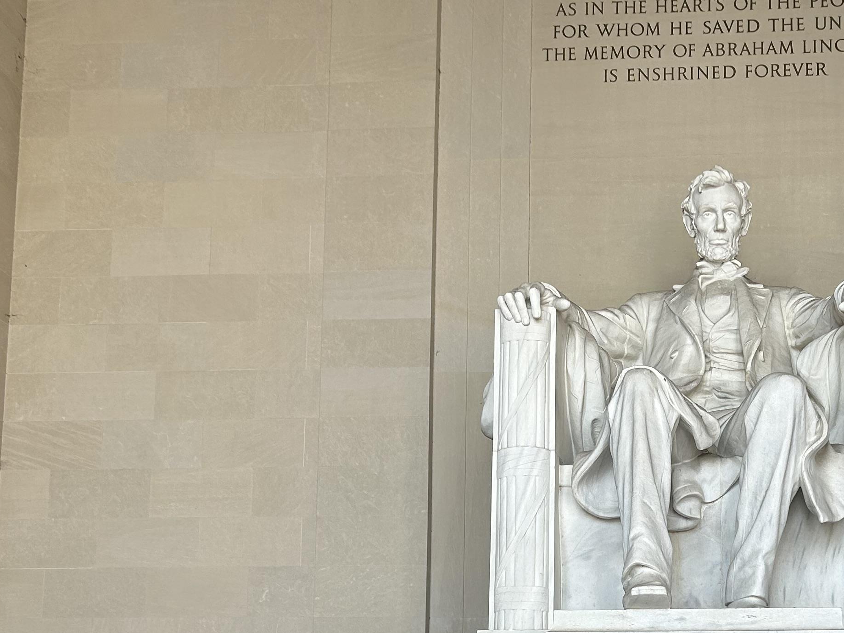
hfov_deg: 32.8
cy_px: 657
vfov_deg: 24.3
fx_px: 1390
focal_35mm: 57
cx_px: 676
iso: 40
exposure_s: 1/290
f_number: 1.5
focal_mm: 5.7
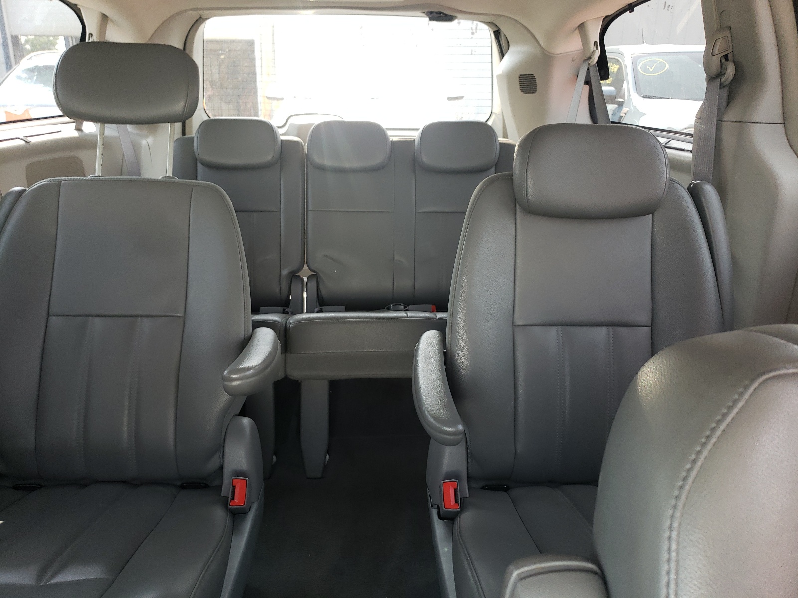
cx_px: 399
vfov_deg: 53.1
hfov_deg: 67.3
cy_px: 299
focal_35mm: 26
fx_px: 599
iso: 94
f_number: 1.5
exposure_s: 1/120
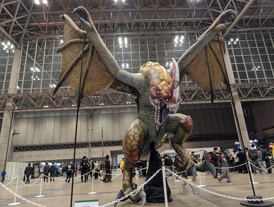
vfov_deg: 56.9
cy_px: 104
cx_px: 137
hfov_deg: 71.5
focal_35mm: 24
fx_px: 190
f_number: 1.68
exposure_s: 1/100
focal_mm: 6.9
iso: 301
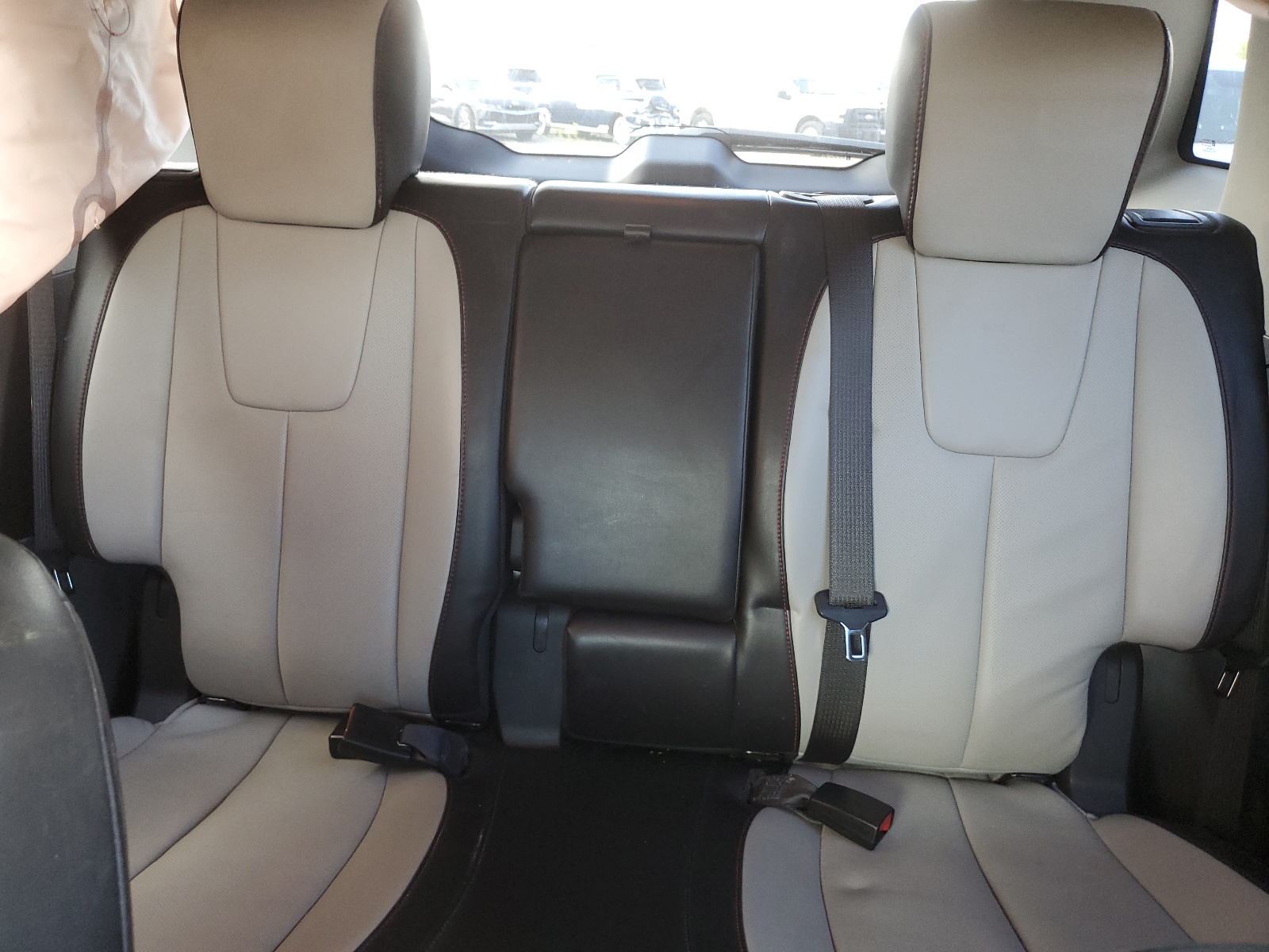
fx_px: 953
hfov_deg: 67.3
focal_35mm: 26
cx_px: 634
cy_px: 476
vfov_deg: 53.1
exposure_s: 1/60.2
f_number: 1.5
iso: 130
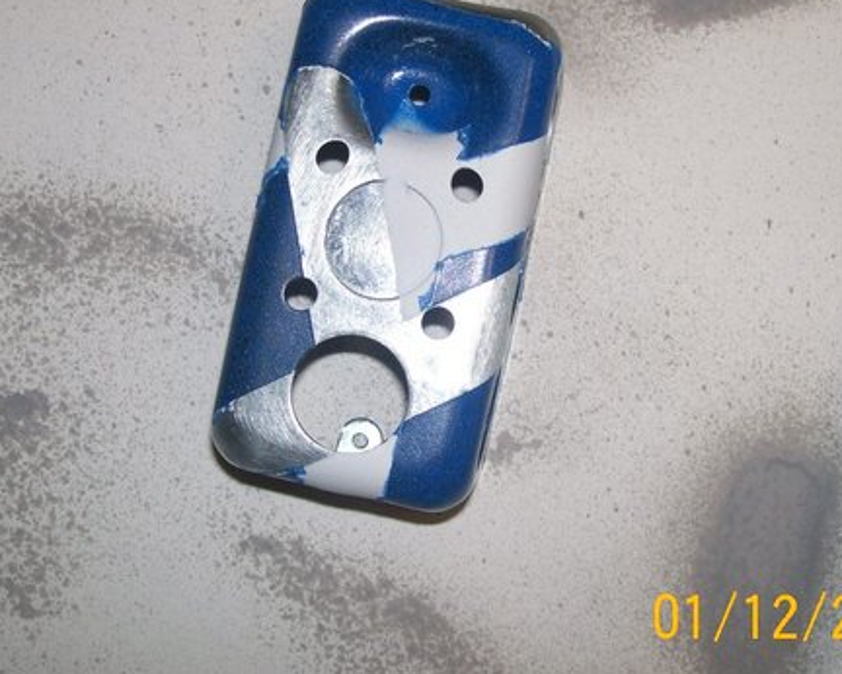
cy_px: 290
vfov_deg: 25.0
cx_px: 423
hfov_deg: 30.9
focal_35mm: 61
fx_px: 1521
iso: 80
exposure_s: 1/73.1
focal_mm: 7.6
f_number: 3
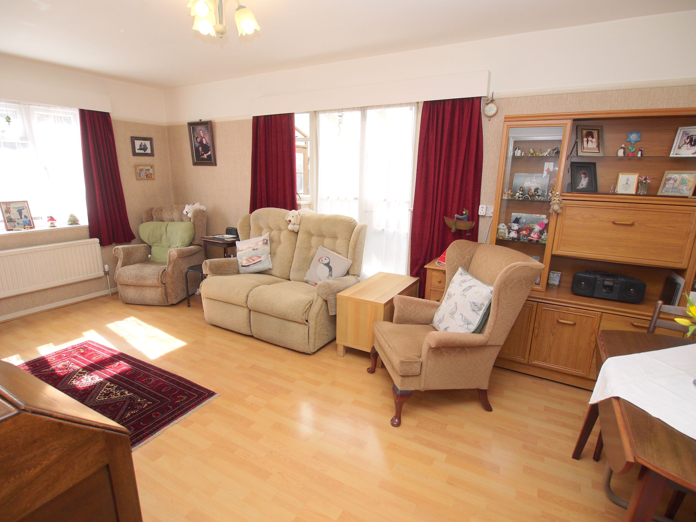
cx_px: 348
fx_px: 362
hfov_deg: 87.8
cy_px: 261
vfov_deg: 71.6
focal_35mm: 18
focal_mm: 9
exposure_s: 1/100
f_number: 4
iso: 100
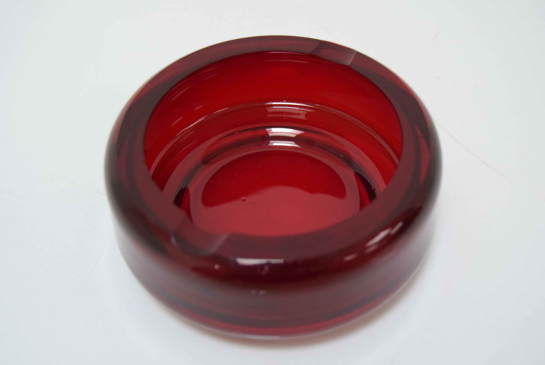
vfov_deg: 23.8
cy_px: 182
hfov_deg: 35.0
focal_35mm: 57
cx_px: 272
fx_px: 864
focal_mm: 38
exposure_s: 1/125
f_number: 5.6
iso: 1600
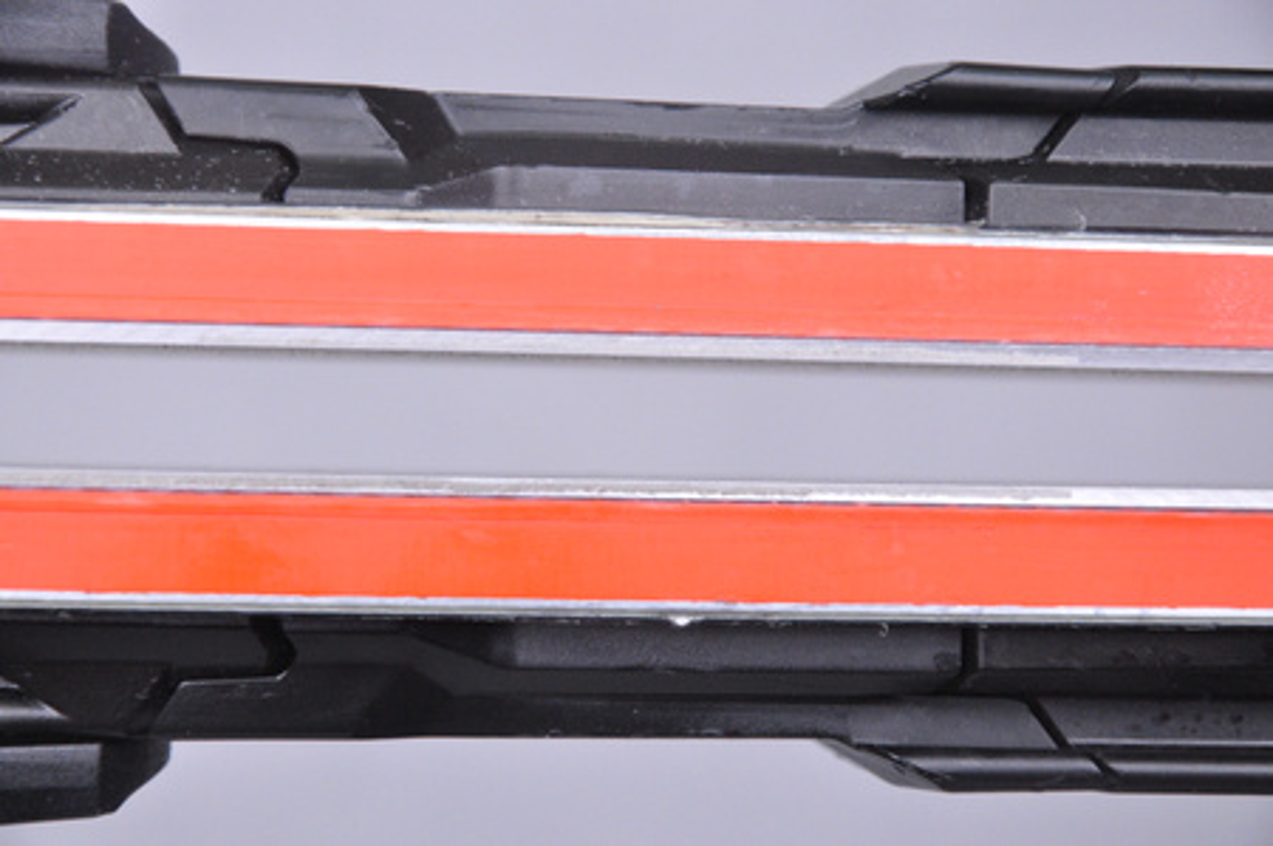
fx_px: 5563
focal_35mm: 158
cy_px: 423
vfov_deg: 8.7
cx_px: 636
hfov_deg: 13.1
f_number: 8
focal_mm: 105
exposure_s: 1/125
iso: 3200
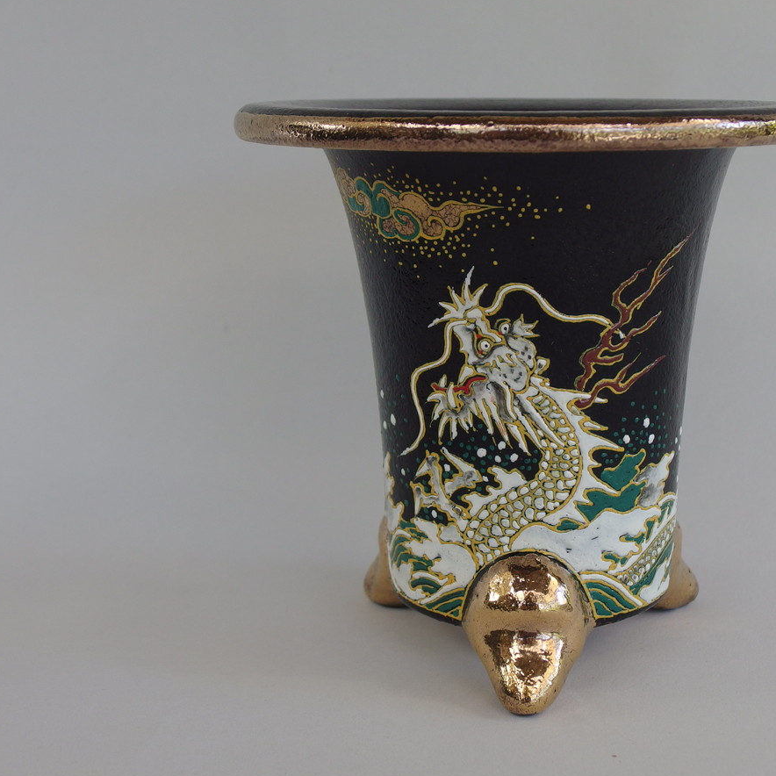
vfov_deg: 28.6
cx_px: 517
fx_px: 1522
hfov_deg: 28.4
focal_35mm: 60
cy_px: 389
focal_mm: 10.7
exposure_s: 1/60
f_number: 2.8
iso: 125
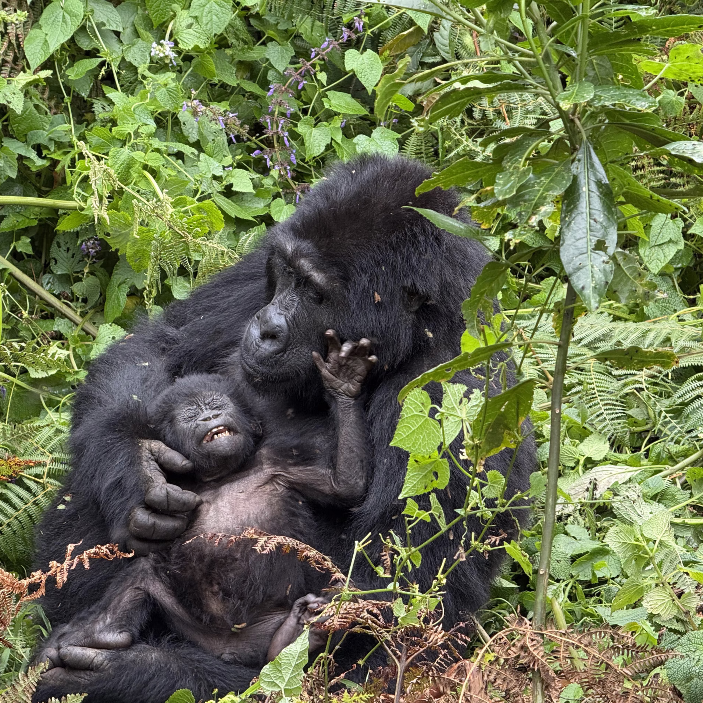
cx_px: 271
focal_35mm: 142
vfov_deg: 12.3
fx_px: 3263
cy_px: 352
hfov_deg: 12.3
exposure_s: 1/99
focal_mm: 15.66
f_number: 2.8
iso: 64
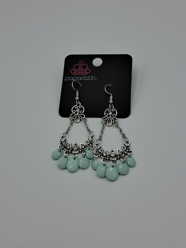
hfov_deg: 54.9
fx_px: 179
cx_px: 93
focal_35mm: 25
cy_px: 124
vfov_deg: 69.4
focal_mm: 3.08
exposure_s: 1/435
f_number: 2
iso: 50
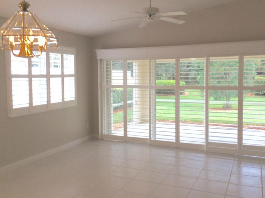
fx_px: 283
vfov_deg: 38.5
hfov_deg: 50.2
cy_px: 93
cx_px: 125
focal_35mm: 37
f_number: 2.4
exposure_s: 1/120
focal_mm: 3.3
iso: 32
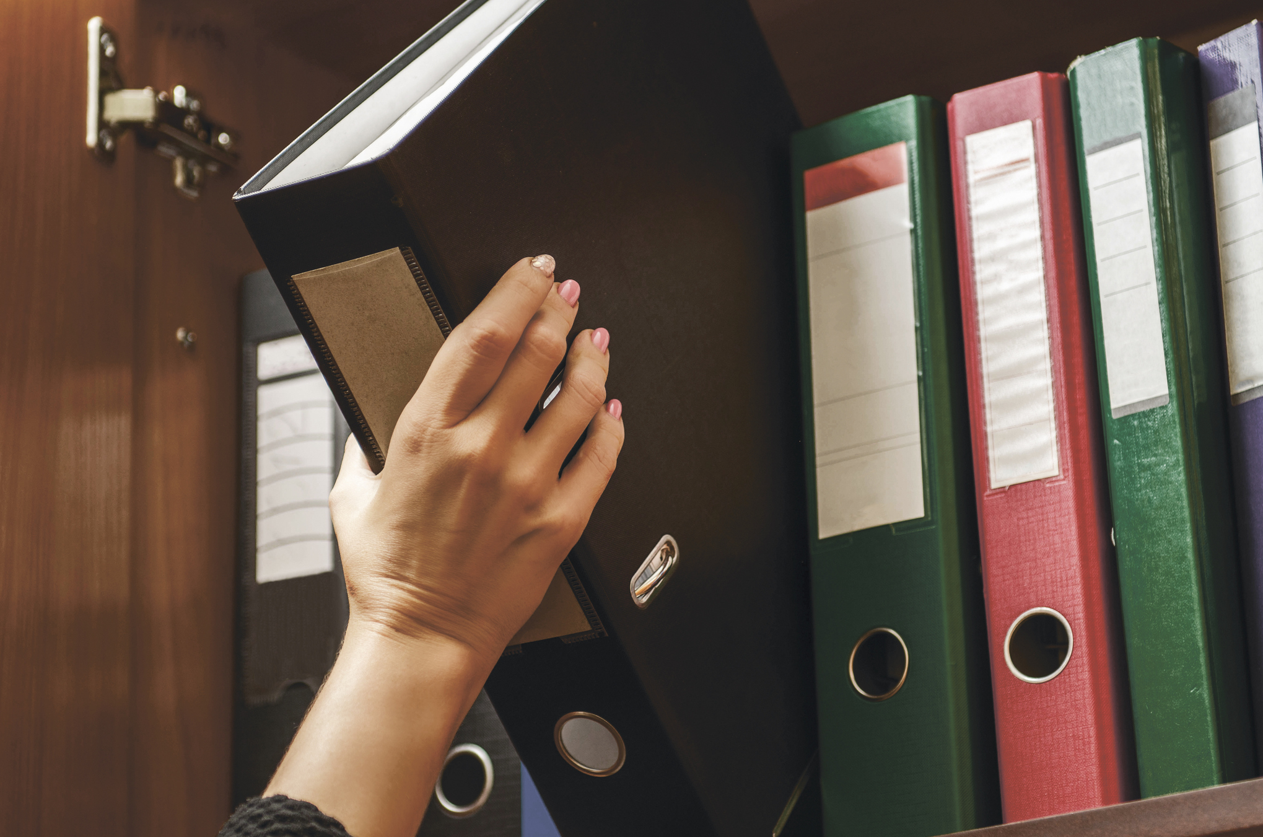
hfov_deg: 21.1
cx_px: 616
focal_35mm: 97
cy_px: 417
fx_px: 3396
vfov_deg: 14.0
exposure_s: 1/160
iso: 100
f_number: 3.2
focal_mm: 62
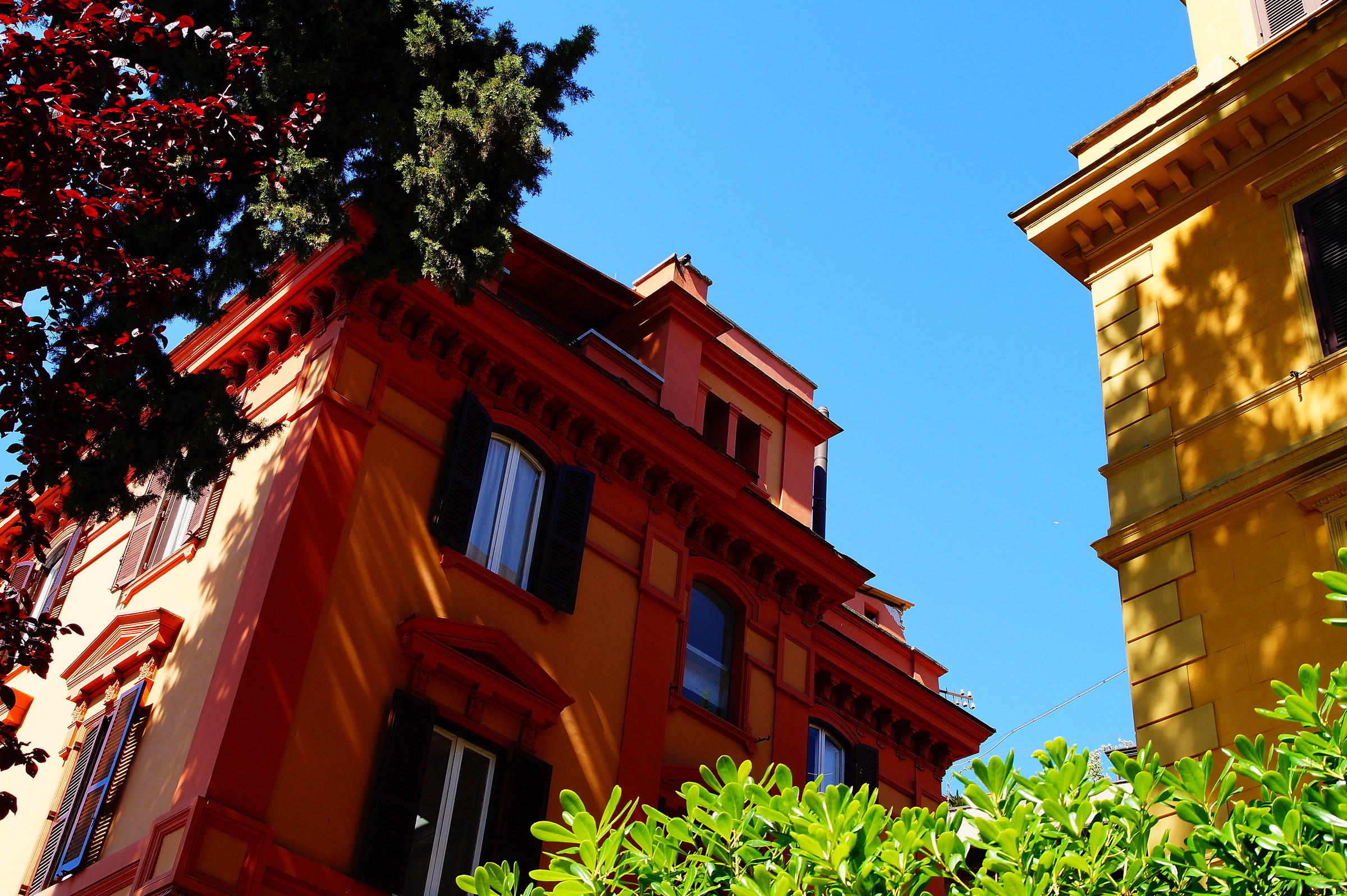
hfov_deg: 46.4
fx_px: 1570
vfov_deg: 31.9
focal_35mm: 42
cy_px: 448
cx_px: 674
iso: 100
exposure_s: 1/100
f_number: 8
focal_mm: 28
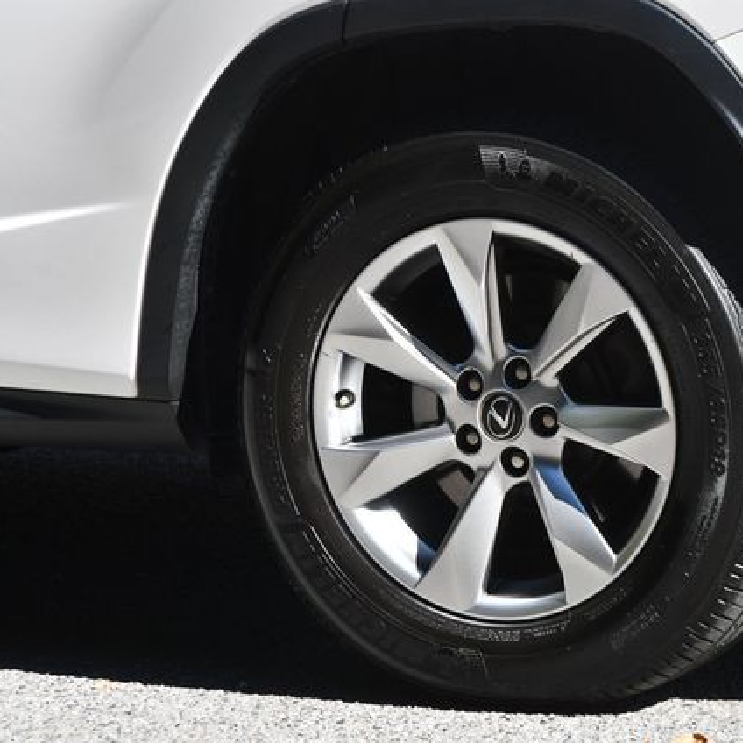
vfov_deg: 7.3
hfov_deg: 7.3
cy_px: 372
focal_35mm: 240
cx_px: 485
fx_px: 5828
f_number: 7.1
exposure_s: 1/250
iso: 200
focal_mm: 125
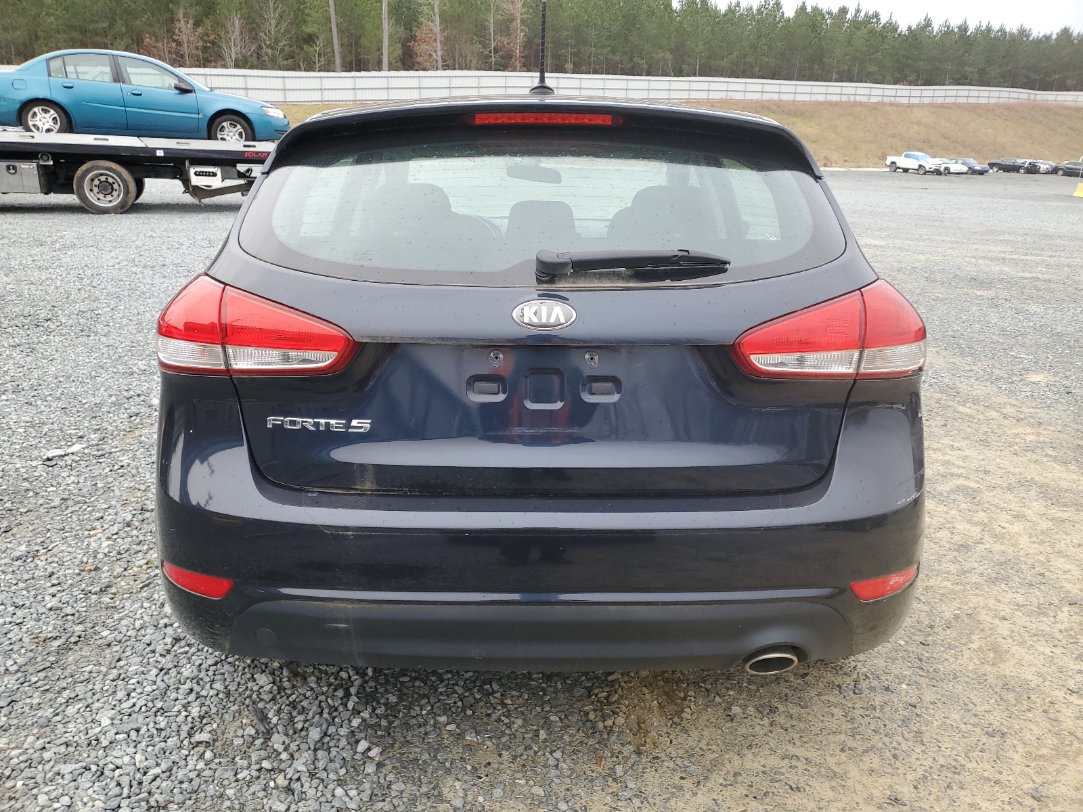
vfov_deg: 53.1
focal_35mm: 26
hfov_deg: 67.3
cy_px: 406
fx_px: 813
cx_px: 542
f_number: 1.5
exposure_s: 1/141
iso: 50
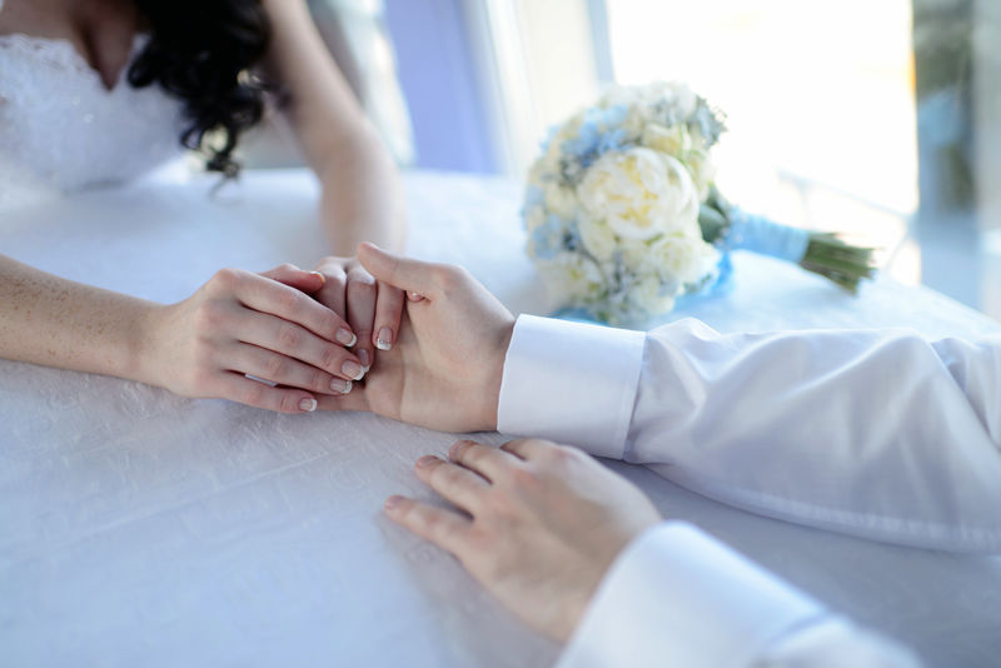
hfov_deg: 54.4
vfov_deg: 37.9
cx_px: 500
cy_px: 334
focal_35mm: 35
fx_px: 973
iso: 200
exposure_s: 1/400
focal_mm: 35
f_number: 1.8
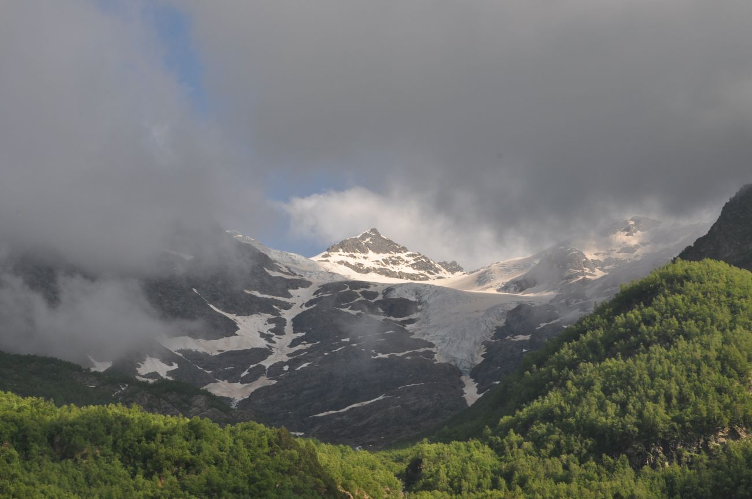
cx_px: 376
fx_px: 1877
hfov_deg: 22.7
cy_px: 250
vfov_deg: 15.1
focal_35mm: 90
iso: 200
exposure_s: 1/125
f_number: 14
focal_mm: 60
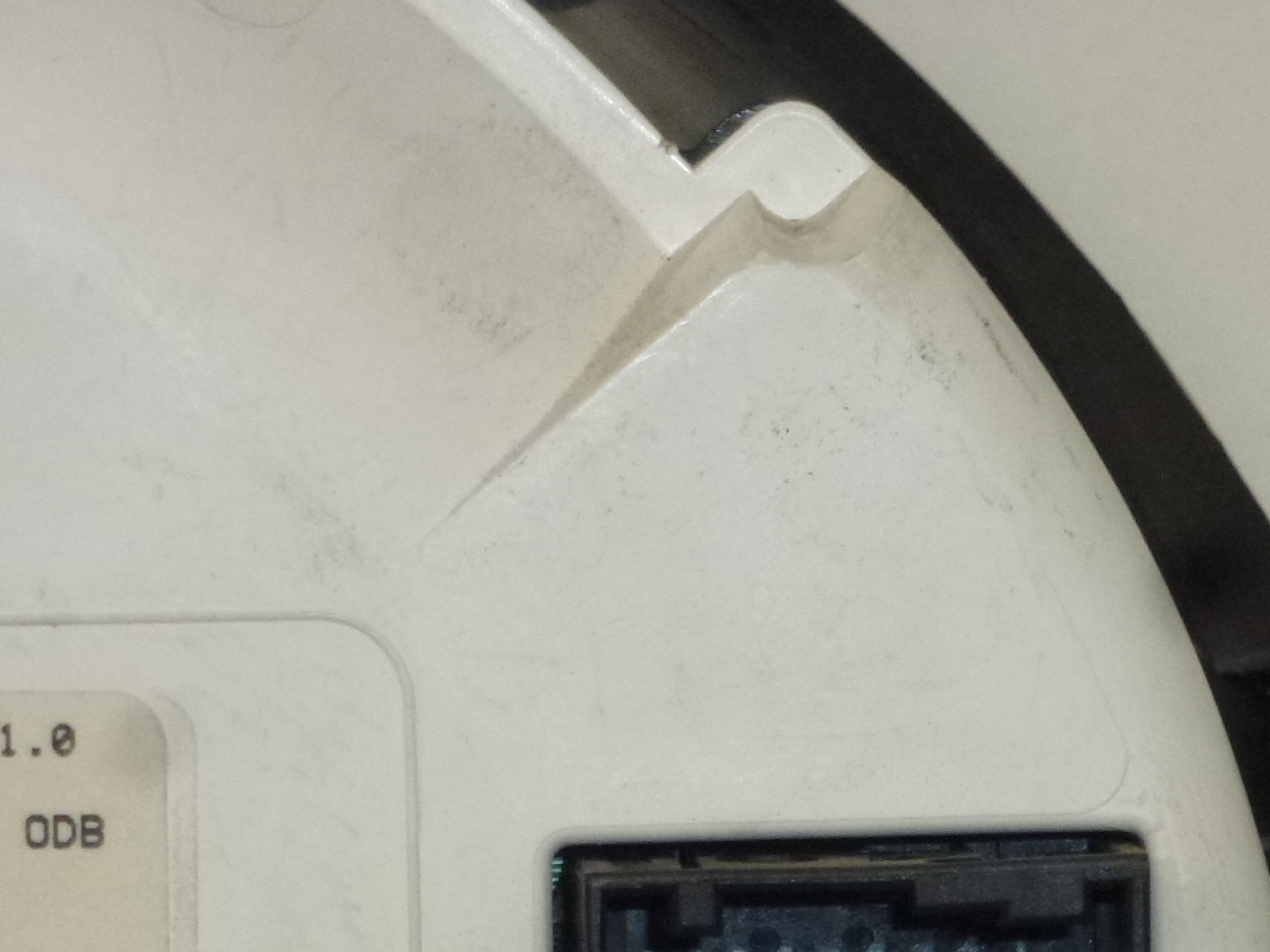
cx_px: 559
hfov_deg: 8.0
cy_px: 960
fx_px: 9134
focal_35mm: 249
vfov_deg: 6.0
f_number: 5.1
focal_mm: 21.7
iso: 400
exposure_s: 1/200
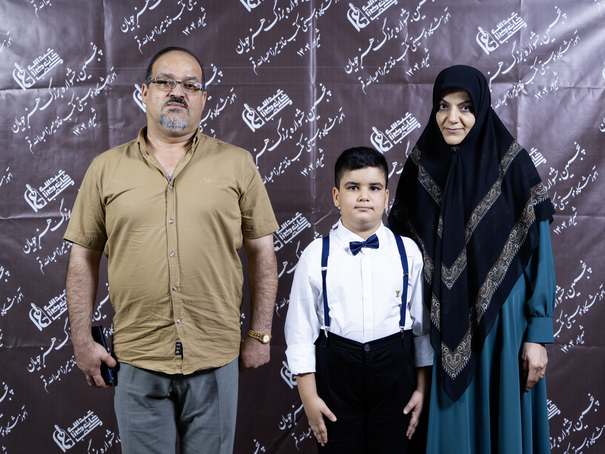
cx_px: 328
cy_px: 228
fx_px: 1101
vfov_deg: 23.3
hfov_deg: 30.7
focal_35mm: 63
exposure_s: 1/125
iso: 320
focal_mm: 58
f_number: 4
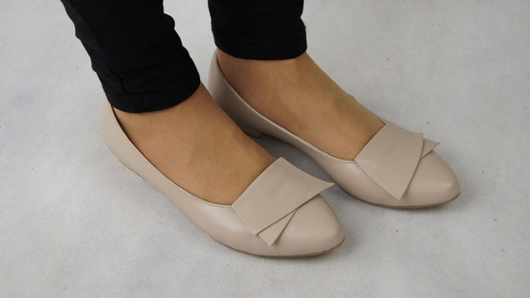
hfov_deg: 37.5
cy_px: 122
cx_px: 263
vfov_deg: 21.6
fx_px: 780
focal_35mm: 56
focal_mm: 35
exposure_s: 1/60
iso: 125
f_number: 5
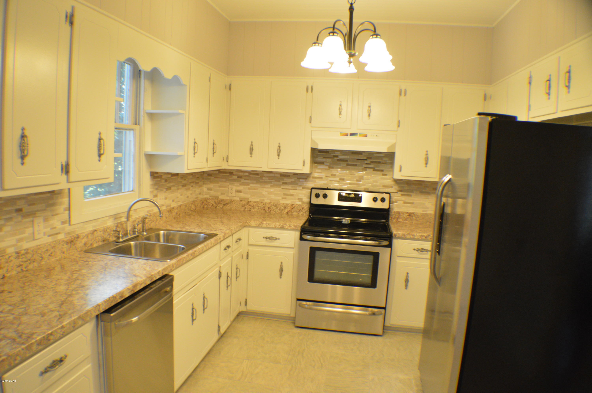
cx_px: 296
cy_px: 196
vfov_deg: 43.5
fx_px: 493
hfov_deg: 62.0
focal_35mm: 30
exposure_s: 1/60
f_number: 3.8
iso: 1000
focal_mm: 20
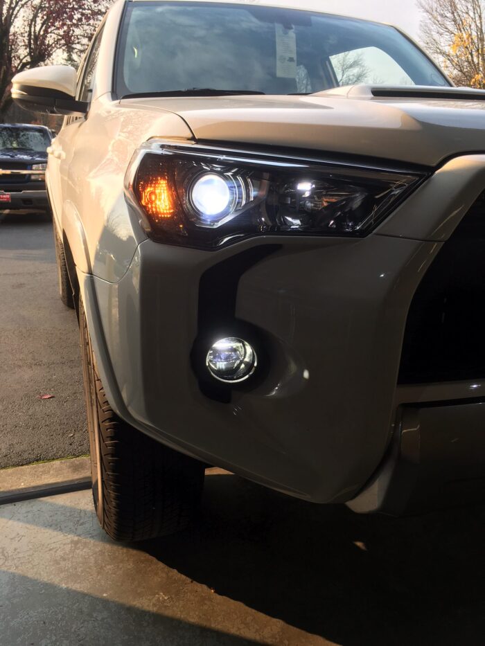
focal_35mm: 29
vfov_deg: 61.7
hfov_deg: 48.2
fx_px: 542
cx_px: 242
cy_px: 323
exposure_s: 1/337
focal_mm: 4.15
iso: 25
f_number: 2.2
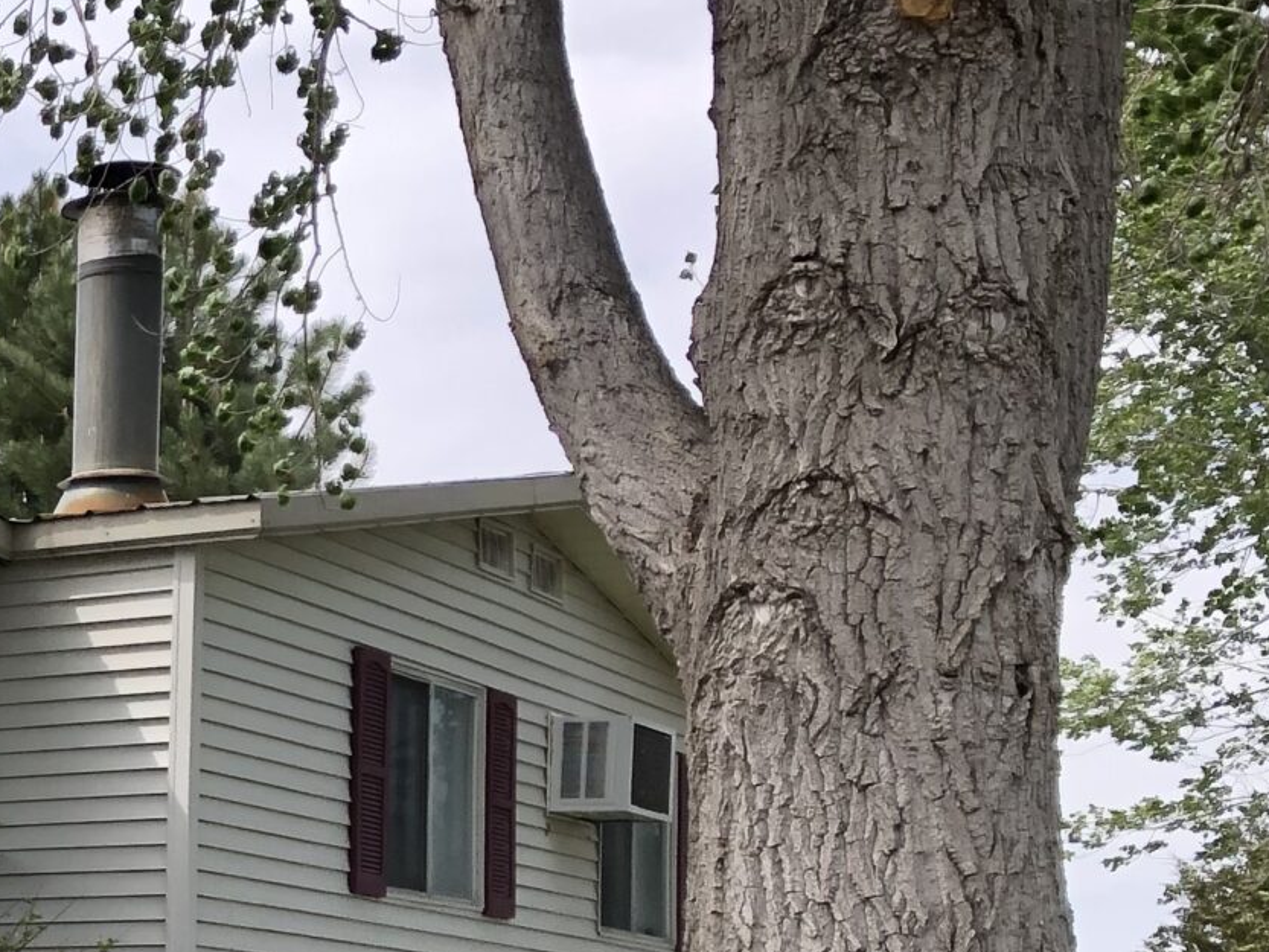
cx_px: -600
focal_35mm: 86
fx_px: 3153
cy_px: 999
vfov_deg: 16.7
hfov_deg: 19.9
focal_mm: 3.99
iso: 20
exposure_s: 1/941
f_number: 1.8
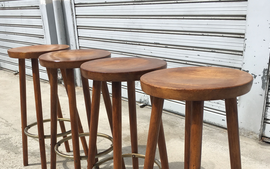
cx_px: 128
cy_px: 157
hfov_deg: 45.2
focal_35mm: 44
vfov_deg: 28.0
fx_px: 324
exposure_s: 1/1789
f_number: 2.2
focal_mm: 4.15
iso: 25
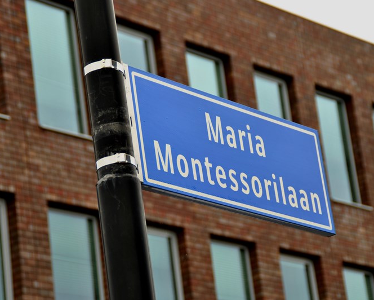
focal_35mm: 146
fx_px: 1617
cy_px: 151
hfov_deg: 13.2
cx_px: 222
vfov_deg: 10.6
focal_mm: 86
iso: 100
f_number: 6.3
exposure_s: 1/125
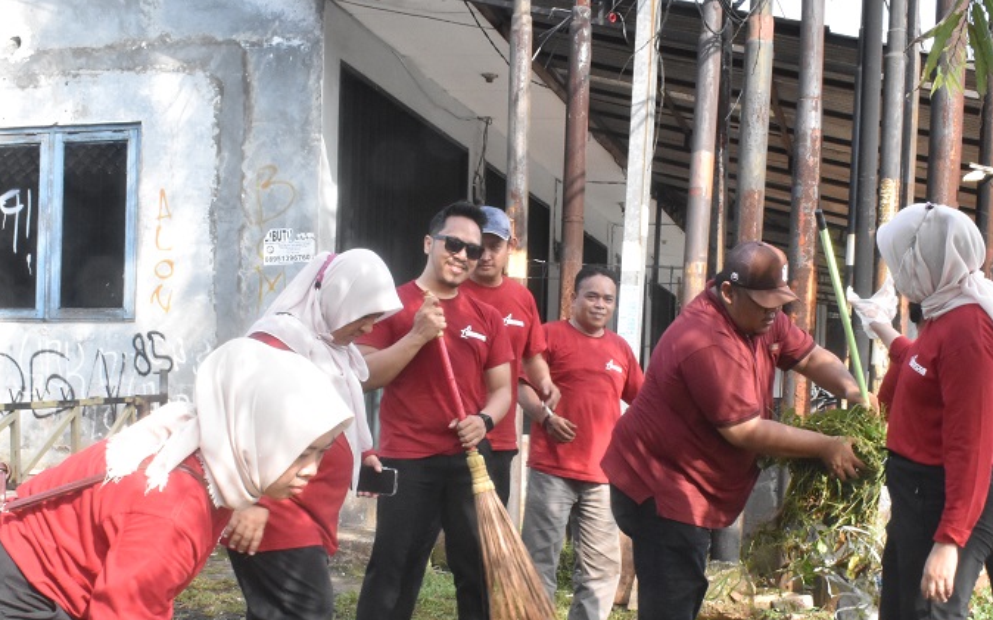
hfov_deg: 41.2
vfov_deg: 26.1
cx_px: 501
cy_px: 465
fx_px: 1320
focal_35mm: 49
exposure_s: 1/125
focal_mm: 21
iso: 2500
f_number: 22
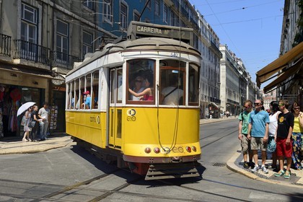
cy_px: 101
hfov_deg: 50.7
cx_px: 152
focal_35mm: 38
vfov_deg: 35.1
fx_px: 320
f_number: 9
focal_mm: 38
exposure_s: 1/400
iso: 200
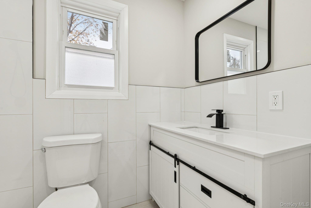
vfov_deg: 70.4
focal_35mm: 17
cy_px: 104
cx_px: 156
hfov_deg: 93.3
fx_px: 147
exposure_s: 1/40
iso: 200
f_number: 8
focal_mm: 17
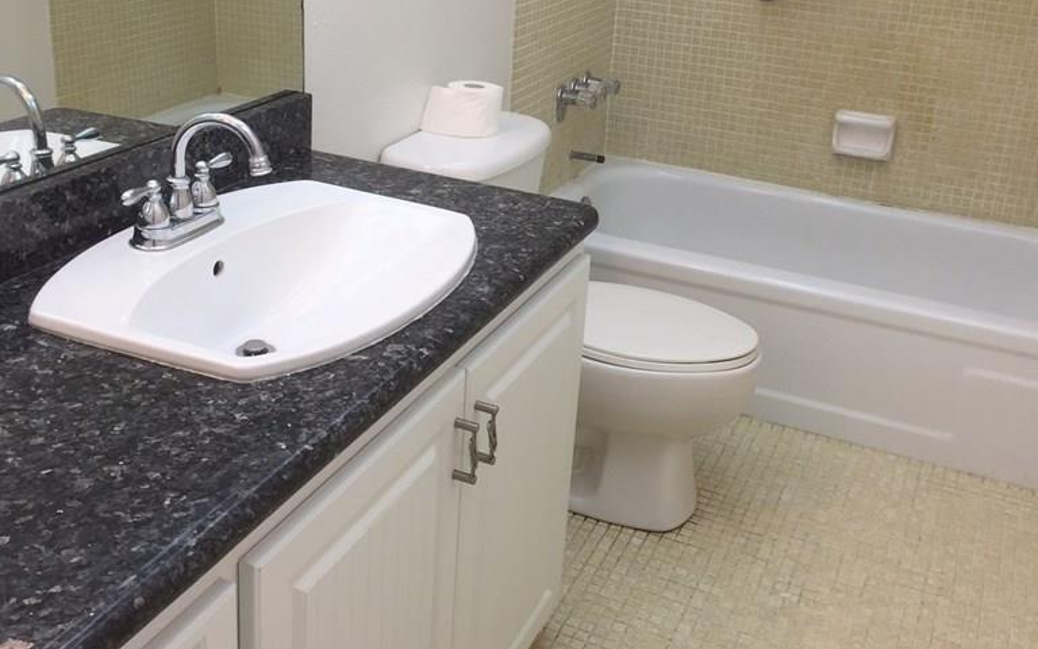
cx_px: 497
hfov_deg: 48.2
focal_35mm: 41
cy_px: 218
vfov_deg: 31.0
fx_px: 1160
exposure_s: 1/60
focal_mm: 4.15
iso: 40
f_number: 2.2
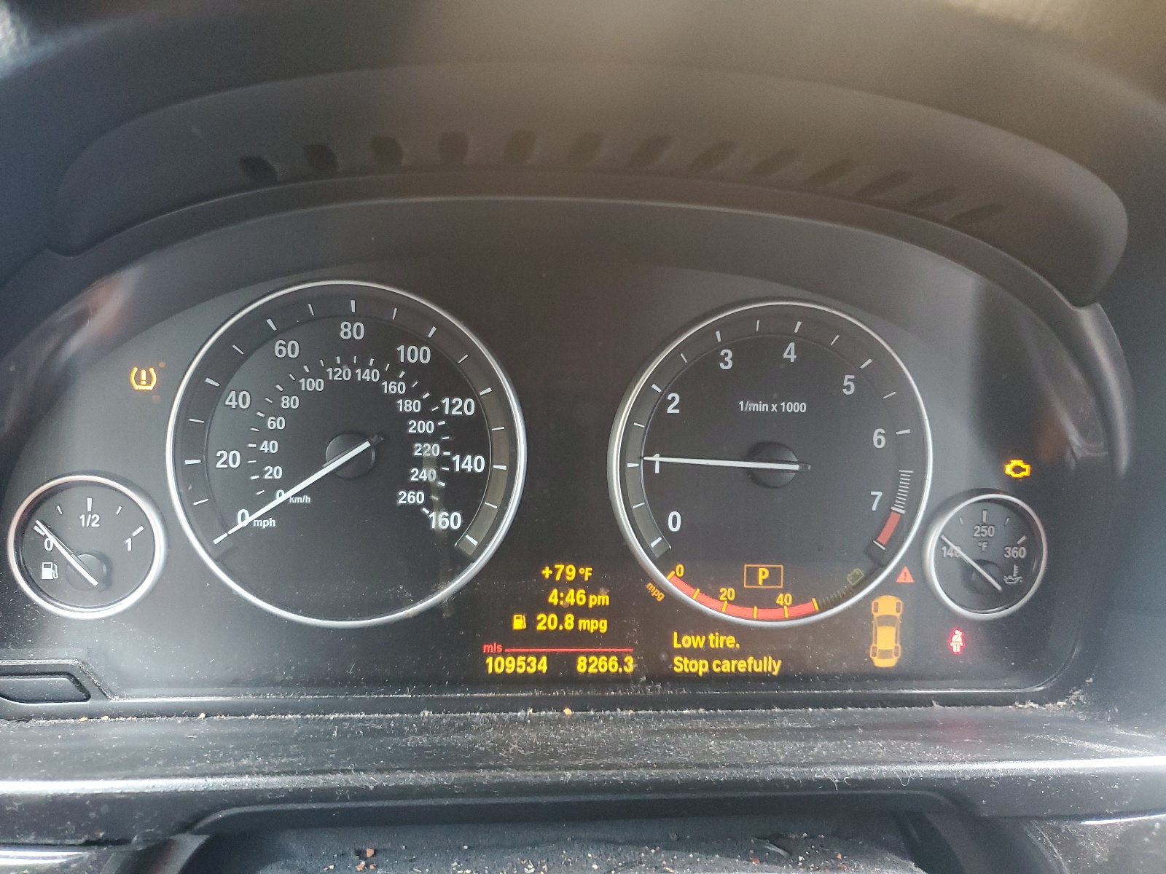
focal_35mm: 26
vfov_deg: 53.1
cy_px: 437
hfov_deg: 67.3
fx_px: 876
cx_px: 583
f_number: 1.5
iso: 300
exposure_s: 1/15
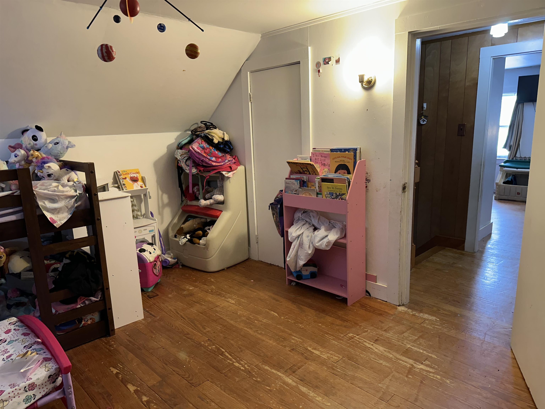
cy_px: 204
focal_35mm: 24
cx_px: 272
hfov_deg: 71.6
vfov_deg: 56.8
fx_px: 378
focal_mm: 6.86
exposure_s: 1/60
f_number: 1.78
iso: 320
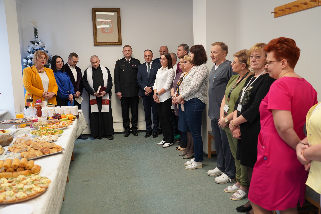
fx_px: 294
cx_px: 160
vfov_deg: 40.0
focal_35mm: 33
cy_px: 107
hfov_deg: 57.2
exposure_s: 1/160
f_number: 4
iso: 2000
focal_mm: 33
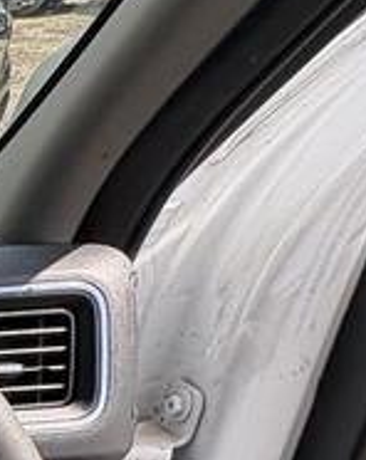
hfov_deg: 12.6
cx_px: -650
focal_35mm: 66
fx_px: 897
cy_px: 561
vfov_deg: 25.6
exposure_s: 1/141
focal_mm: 2.22
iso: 50
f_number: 2.2
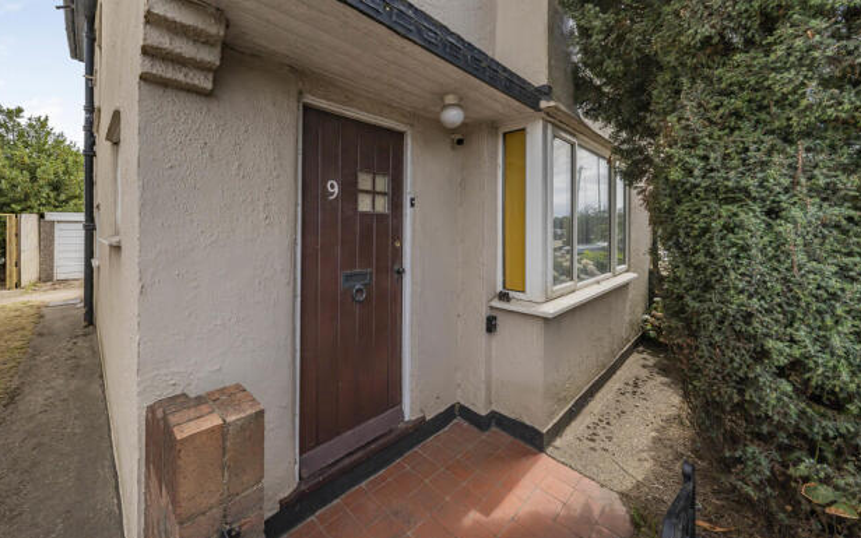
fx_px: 305
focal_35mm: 13
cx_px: 409
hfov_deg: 109.3
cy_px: 238
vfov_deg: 82.5
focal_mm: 12
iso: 320
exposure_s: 1/1000
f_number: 9
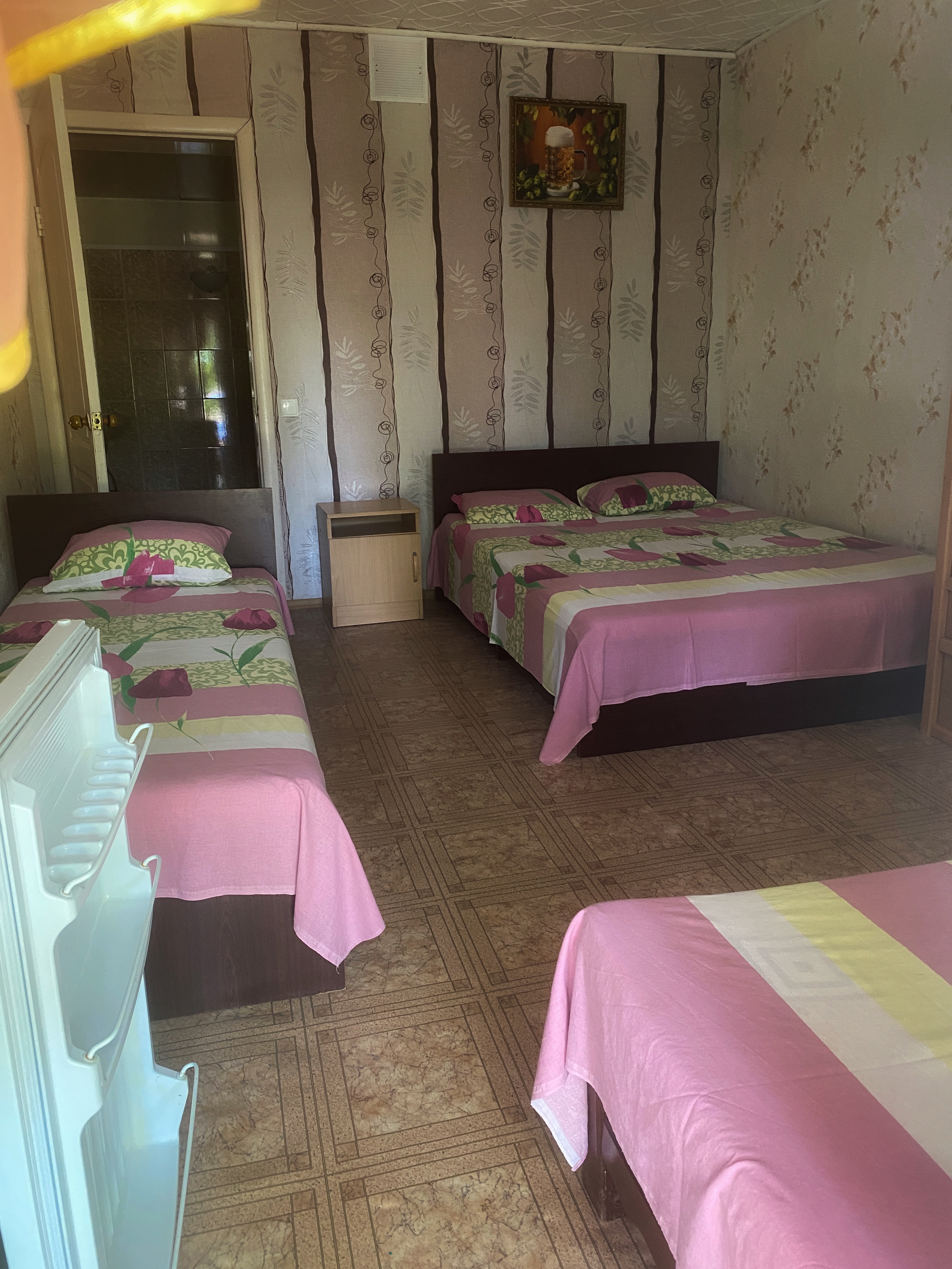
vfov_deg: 67.3
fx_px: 953
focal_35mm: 26
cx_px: 476
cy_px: 634
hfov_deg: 53.1
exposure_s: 1/60
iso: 320
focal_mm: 4.25
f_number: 1.8
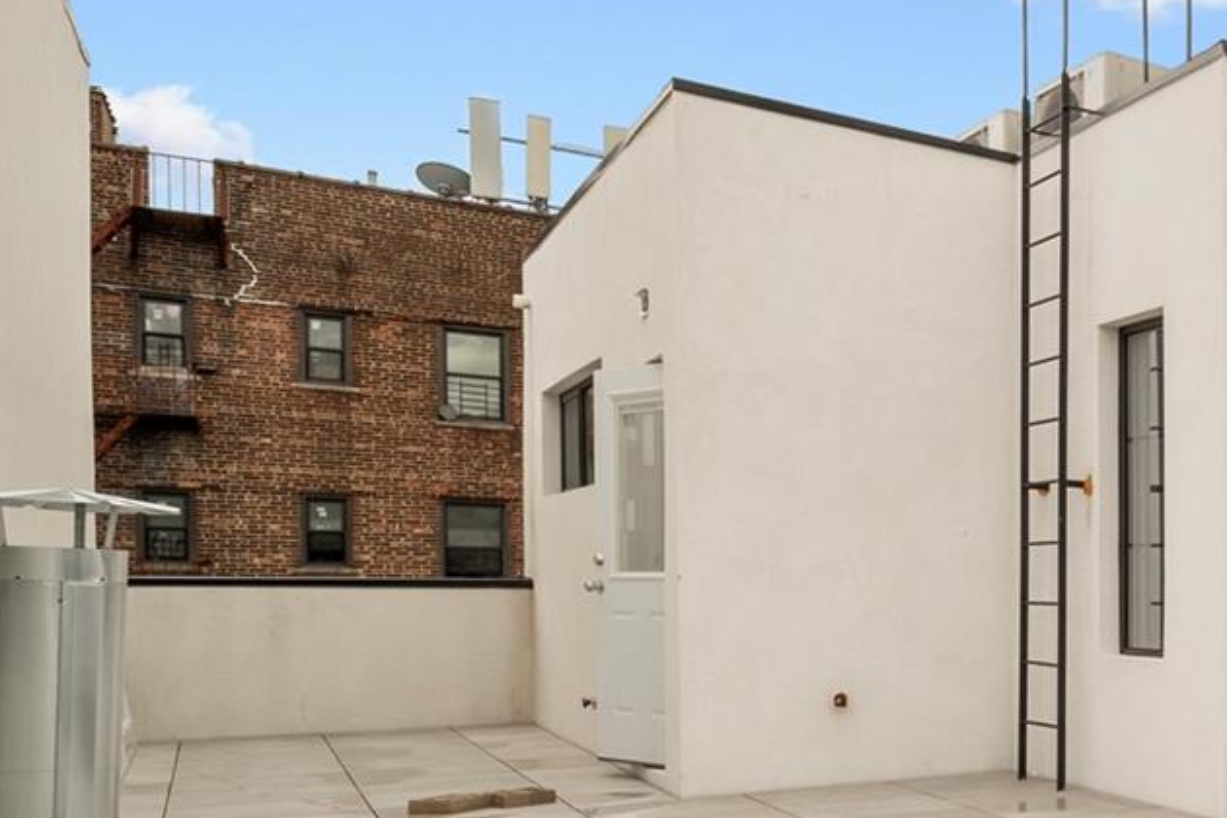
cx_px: 1774
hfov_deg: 30.8
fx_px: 1329
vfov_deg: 33.4
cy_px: 626
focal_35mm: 39
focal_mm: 12
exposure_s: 1/80
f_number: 9
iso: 100
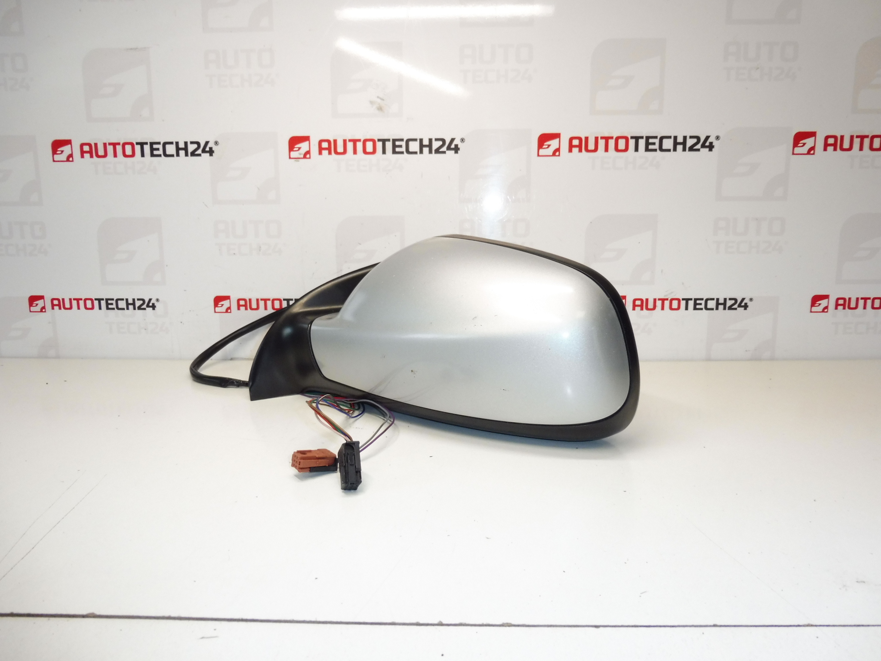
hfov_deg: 71.6
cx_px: 440
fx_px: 611
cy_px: 330
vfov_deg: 56.8
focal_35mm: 24
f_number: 3.5
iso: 200
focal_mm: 4.3
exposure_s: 1/160
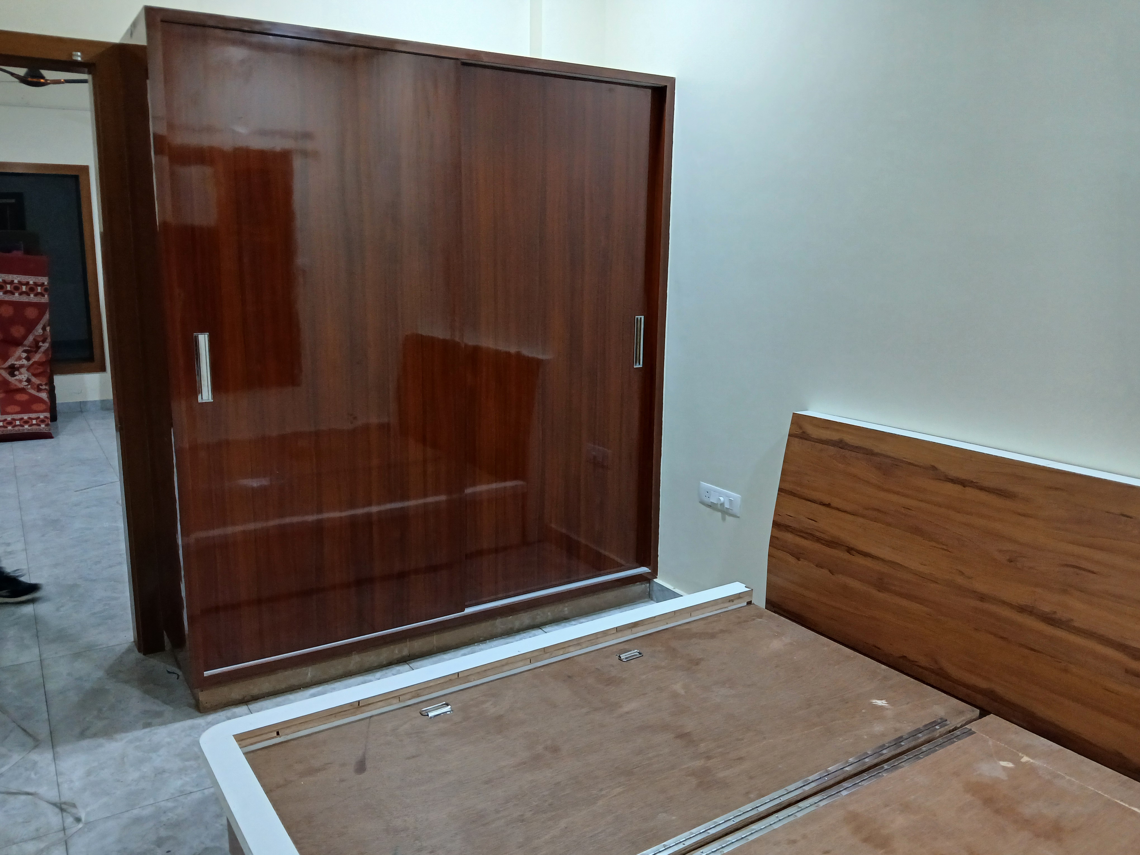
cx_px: 570
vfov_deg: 53.1
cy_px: 428
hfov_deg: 67.3
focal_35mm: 26
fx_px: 856
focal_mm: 3.98
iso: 200
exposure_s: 1/33
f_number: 1.8
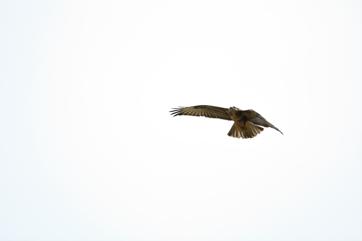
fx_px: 7541
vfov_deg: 1.8
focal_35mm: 750
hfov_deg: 2.7
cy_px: 120
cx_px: 181
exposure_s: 1/2500
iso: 2000
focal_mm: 500
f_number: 7.1
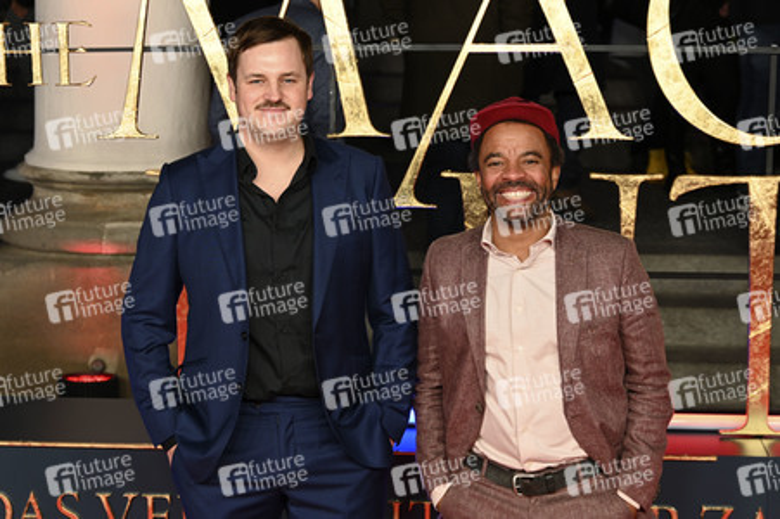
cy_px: 260
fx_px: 1624
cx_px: 390
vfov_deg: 18.2
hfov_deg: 27.0
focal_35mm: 75
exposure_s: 1/125
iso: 640
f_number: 5.6
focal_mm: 75
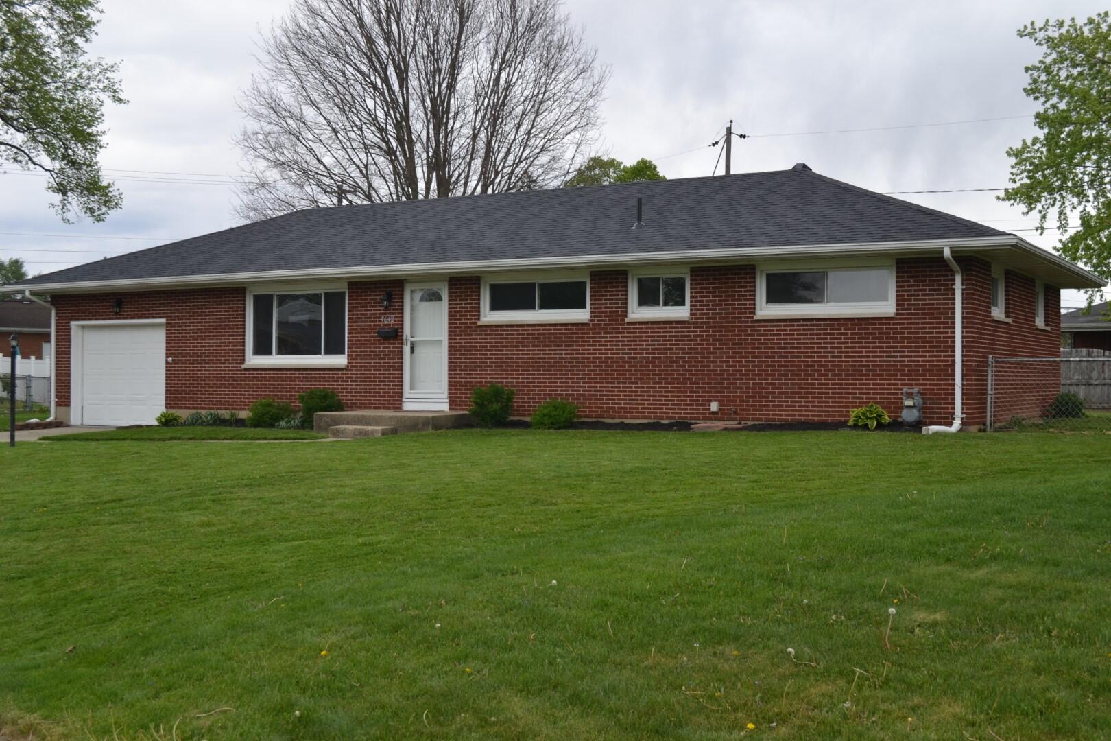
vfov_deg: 34.2
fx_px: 1203
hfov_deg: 49.6
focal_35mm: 39
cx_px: 556
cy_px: 370
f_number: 6.3
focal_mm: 26
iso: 100
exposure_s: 1/160
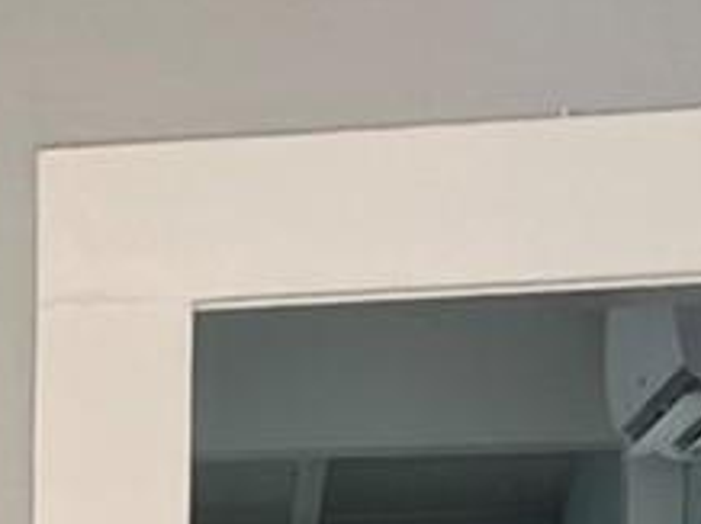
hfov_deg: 9.6
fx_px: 3864
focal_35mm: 191
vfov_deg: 7.1
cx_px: -769
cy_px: 1402
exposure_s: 1/120
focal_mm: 5.1
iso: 80
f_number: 1.6
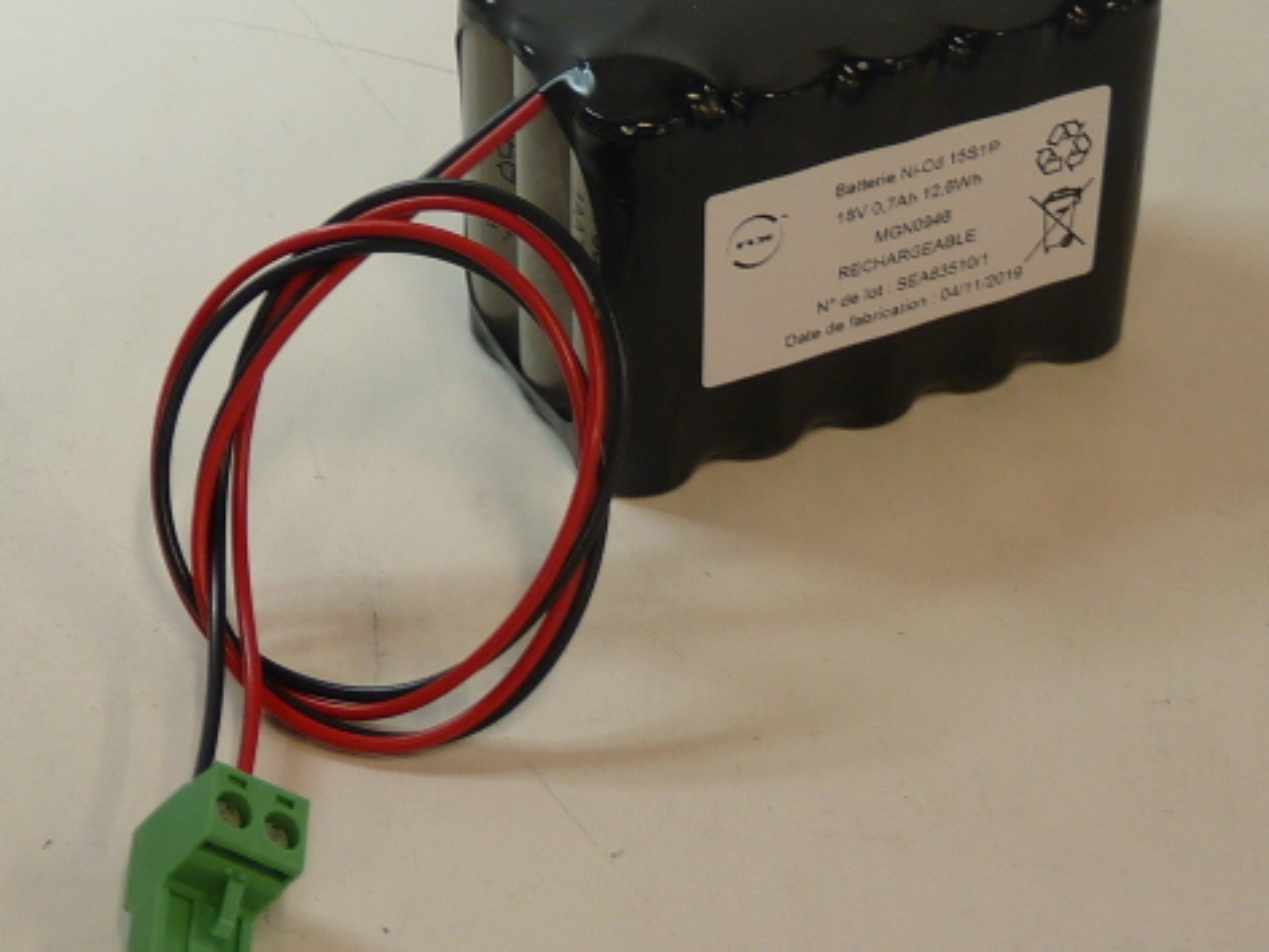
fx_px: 2933
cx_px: 565
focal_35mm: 80
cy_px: 403
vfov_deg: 18.4
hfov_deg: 24.4
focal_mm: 6
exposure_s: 1/30
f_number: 3
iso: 100
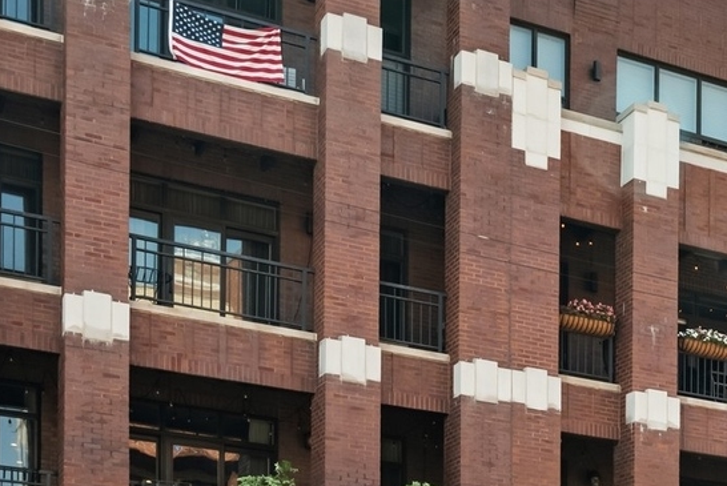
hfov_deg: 24.6
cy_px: 238
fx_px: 1556
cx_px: 787
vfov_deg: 17.8
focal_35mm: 77
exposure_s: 1/60
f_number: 8
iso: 160
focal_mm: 26
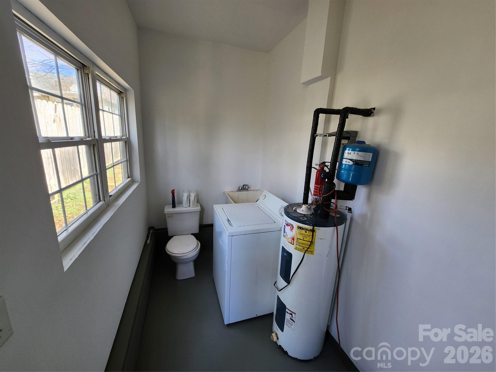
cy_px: 186
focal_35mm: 13
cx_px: 248
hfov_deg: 106.2
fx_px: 186
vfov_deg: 89.9
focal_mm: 1.74
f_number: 2.2
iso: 50
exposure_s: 1/60
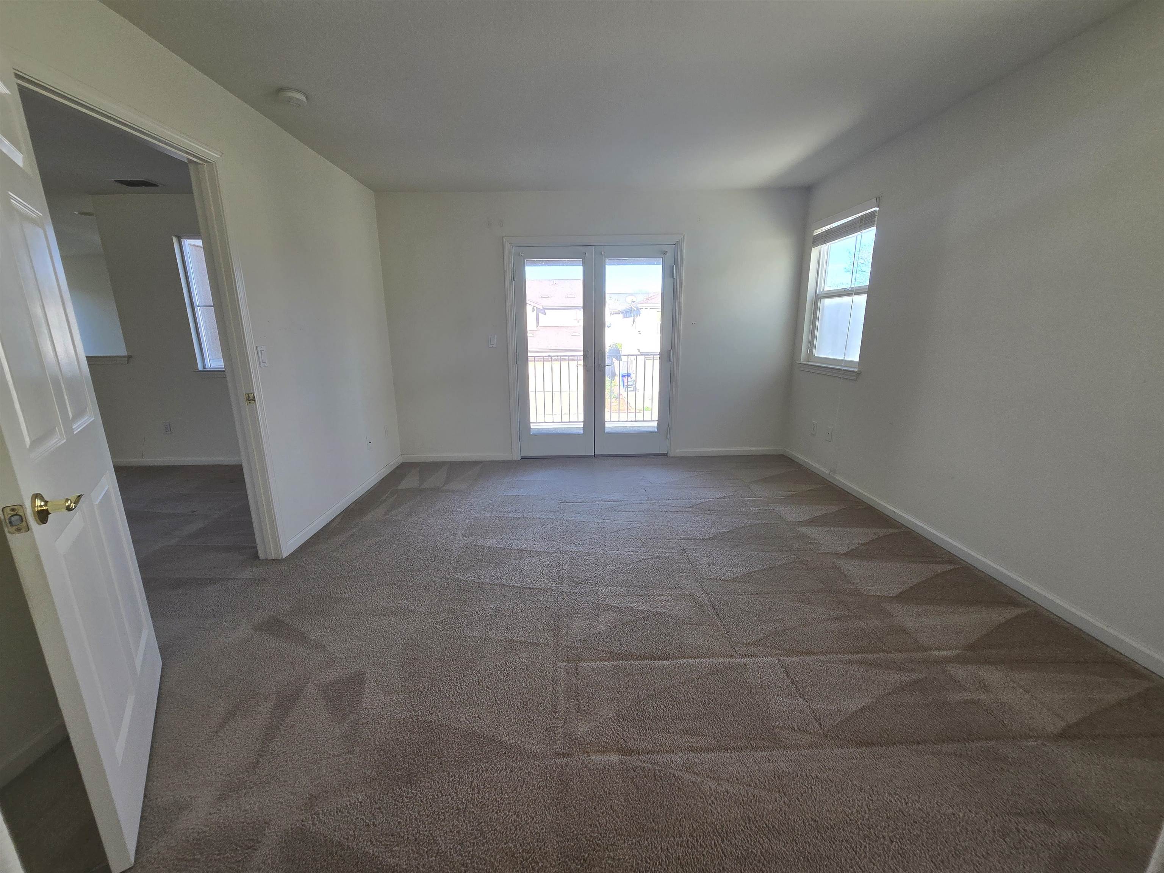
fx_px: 437
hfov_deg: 106.2
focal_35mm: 13
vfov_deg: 89.9
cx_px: 582
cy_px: 436
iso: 50
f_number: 2.2
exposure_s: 1/120
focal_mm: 2.2
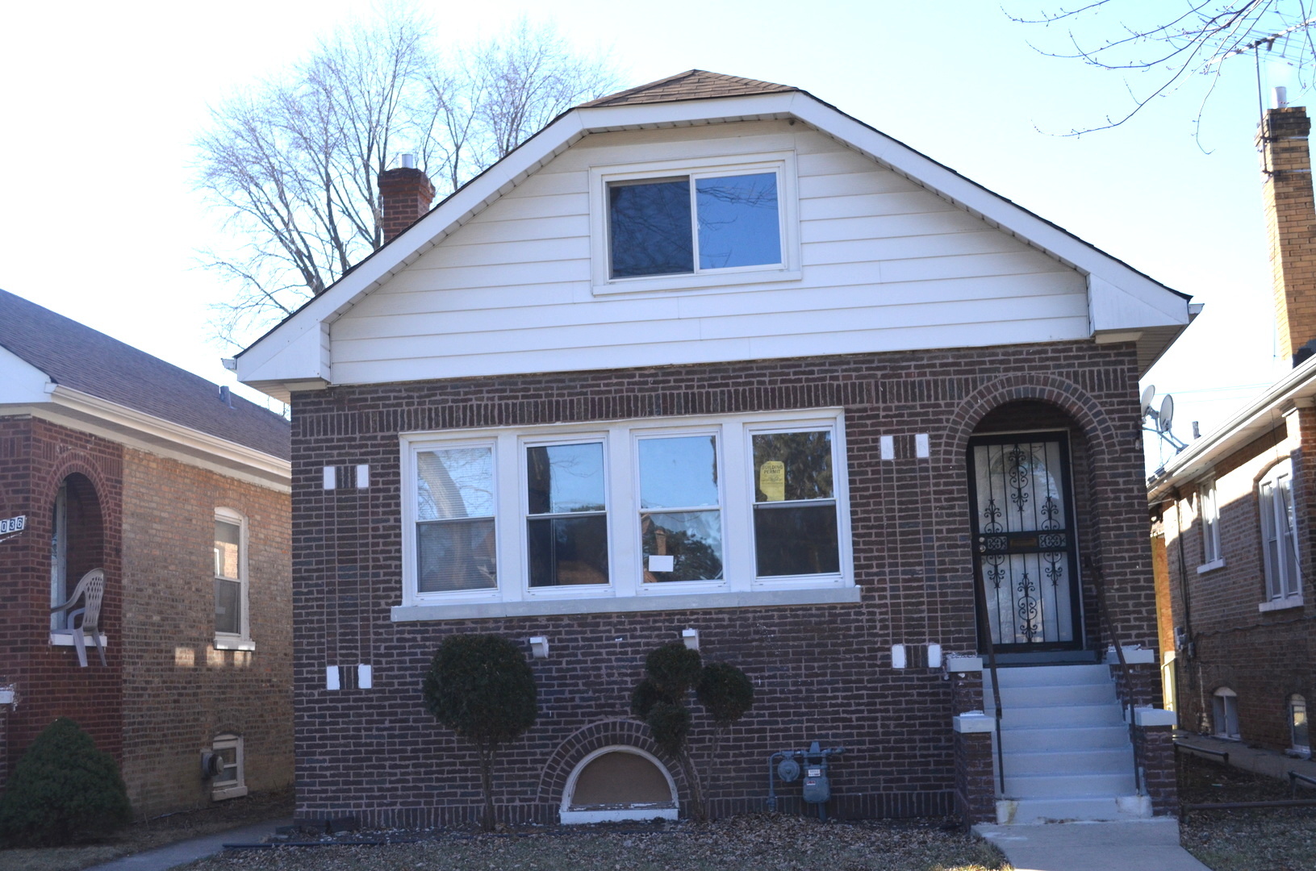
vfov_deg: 29.7
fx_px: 1641
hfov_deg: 43.7
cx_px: 658
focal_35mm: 45
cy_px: 436
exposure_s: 1/1250
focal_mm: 30
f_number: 5.6
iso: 800
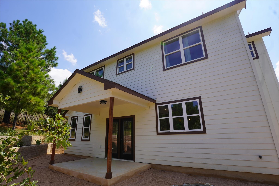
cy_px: 93
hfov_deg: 95.0
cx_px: 140
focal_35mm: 16
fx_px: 128
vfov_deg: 72.0
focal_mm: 11
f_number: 9
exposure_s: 1/125
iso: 100
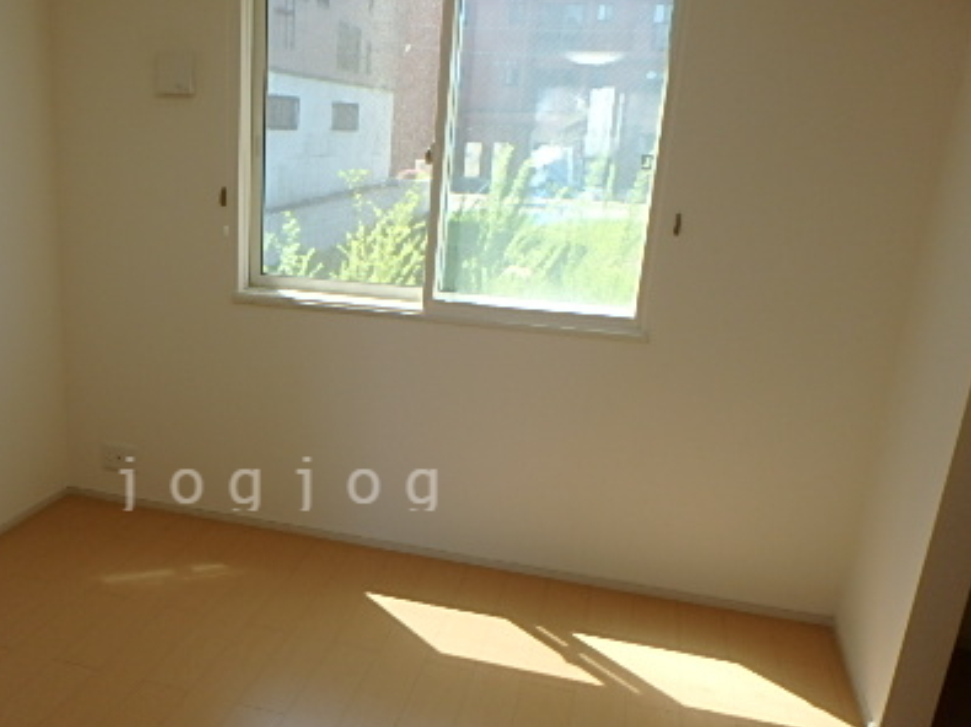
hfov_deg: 52.3
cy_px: 481
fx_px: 953
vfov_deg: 41.3
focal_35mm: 34
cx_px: 283
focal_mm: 3.7
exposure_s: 1/100
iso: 125
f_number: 3.5
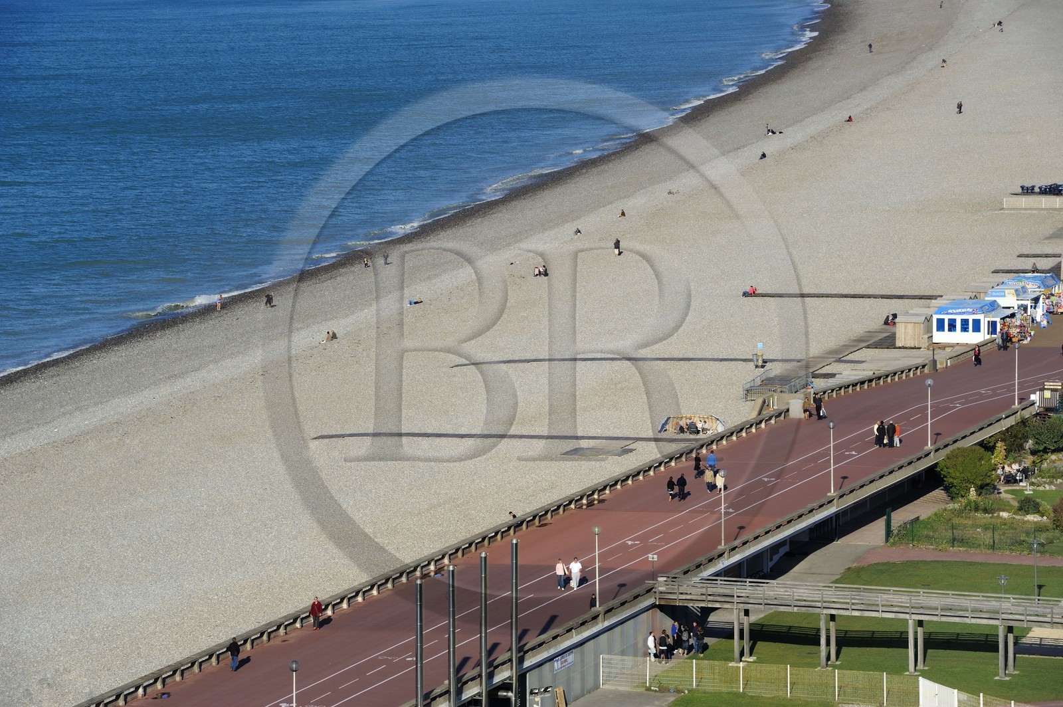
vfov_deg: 6.9
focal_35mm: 200
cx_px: 532
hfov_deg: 10.3
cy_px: 354
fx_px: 5901
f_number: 14
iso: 200
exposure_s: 1/250
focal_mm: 200
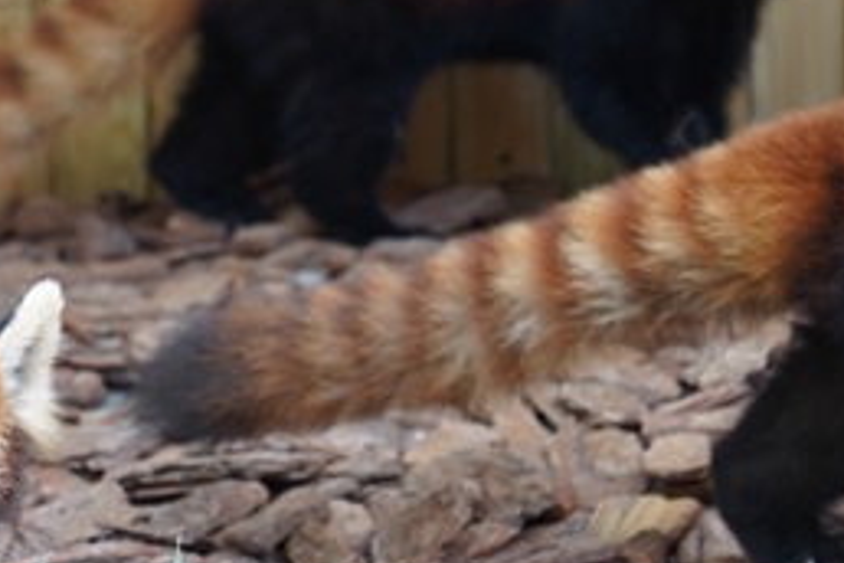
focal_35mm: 244
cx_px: 10
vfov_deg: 5.6
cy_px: 373
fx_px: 5720
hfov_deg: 8.4
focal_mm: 70
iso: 500
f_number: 4
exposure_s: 1/160
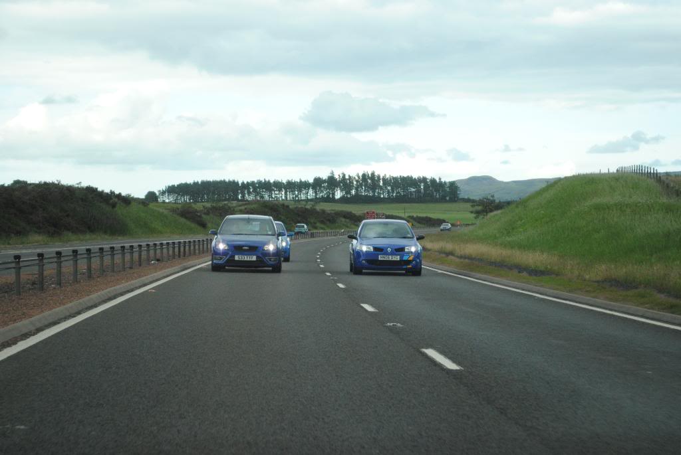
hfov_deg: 24.6
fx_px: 1562
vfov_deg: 16.6
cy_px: 228
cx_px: 340
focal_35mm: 82
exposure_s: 1/500
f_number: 5.6
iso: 640
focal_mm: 55
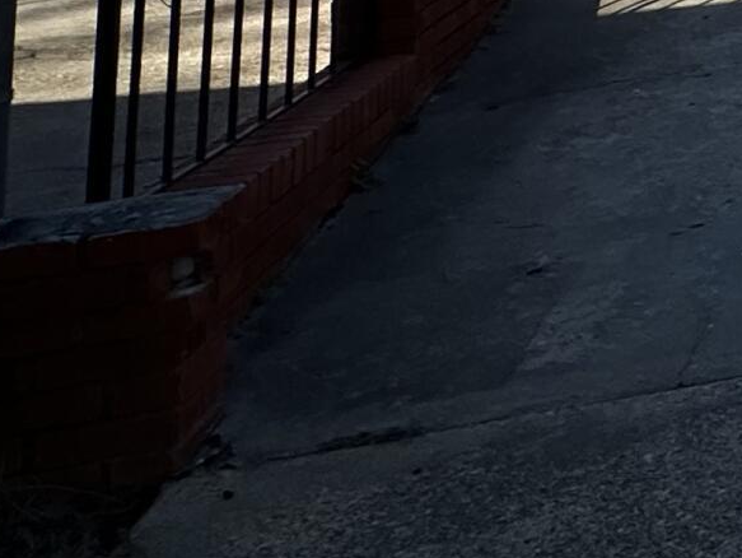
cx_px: 1647
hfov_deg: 16.5
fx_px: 1544
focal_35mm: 72
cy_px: -450
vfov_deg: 16.9
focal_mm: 2.22
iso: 50
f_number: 2.2
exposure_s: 1/2020
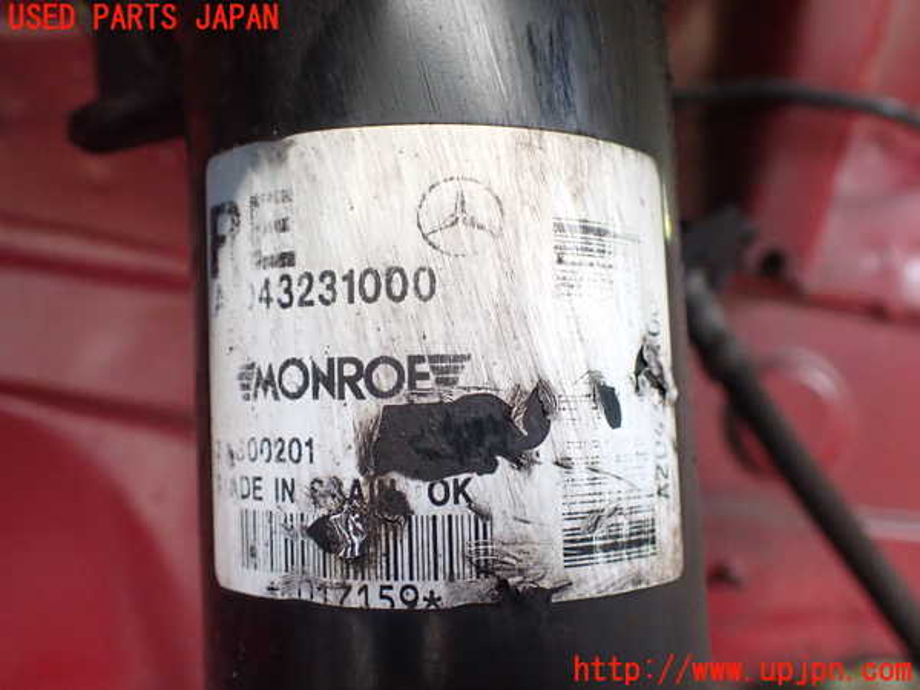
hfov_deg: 60.0
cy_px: 345
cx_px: 460
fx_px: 797
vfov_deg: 46.8
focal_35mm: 30
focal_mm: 5.4
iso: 800
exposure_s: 1/125
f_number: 2.3
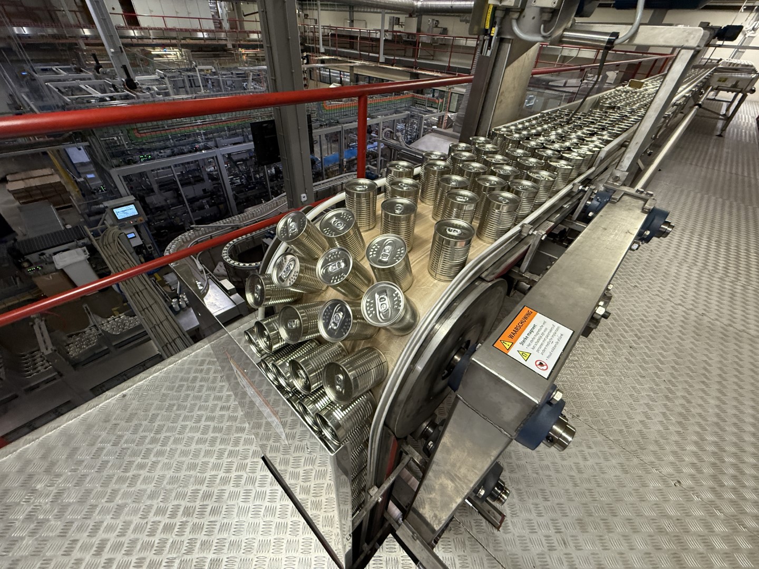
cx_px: 380
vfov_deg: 85.7
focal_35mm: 14
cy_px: 284
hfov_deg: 102.1
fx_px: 307
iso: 320
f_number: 2.2
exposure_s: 1/100
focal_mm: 2.22
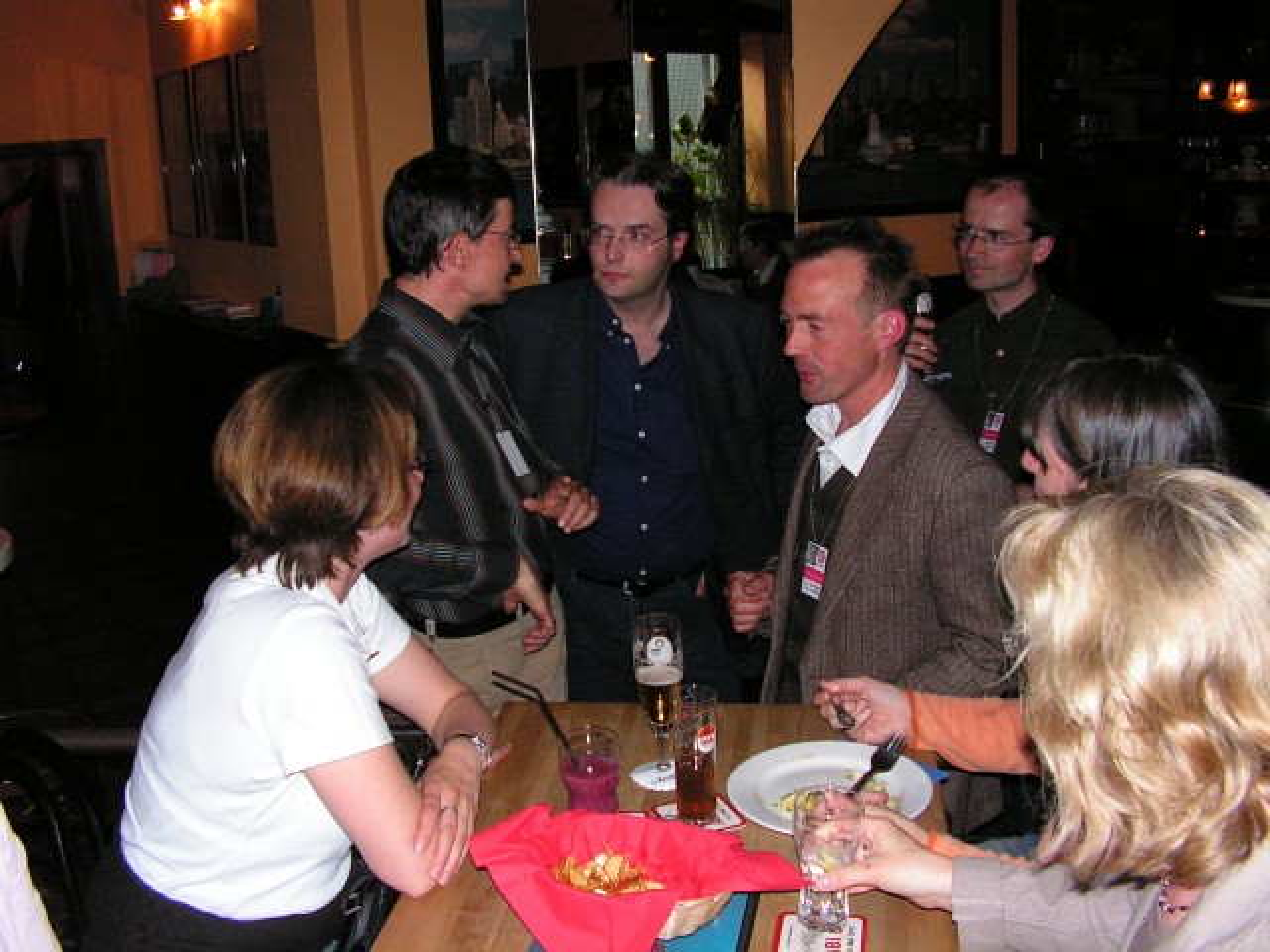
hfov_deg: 51.4
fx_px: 1321
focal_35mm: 36
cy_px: 476
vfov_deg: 39.7
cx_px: 635
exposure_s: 1/40
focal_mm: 6
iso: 200
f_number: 3.2
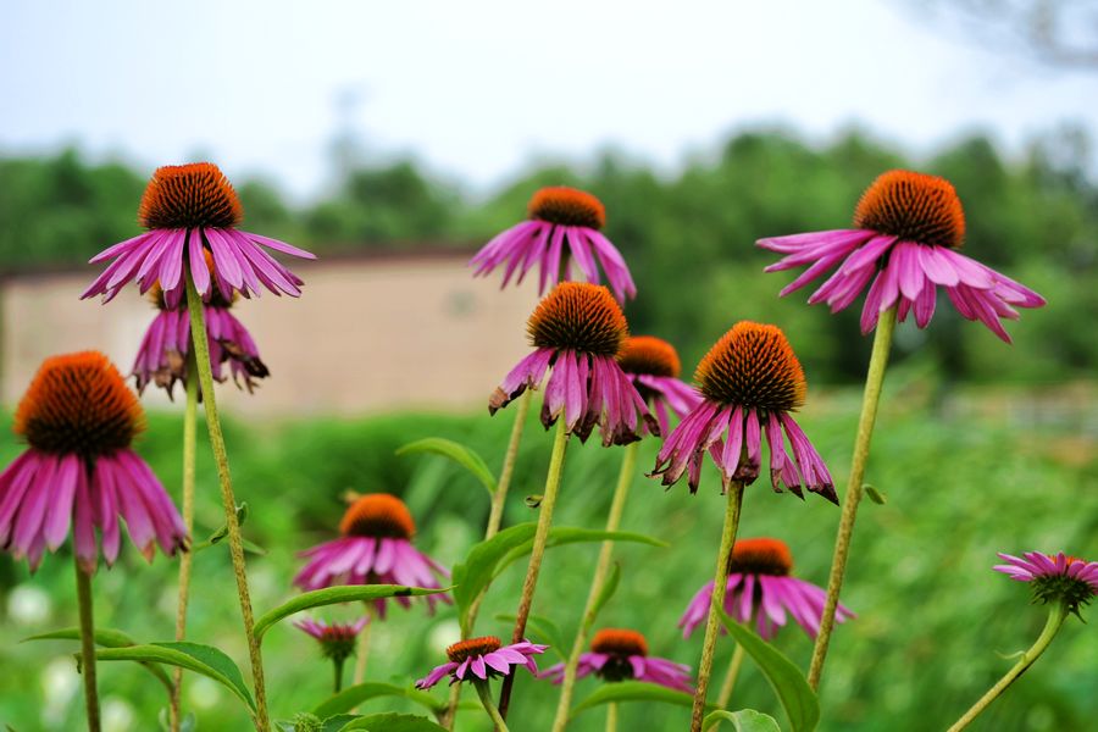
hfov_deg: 24.6
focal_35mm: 82
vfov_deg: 16.6
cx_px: 549
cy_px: 366
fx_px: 2516
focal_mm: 55
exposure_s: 1/125
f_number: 5.6
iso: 100
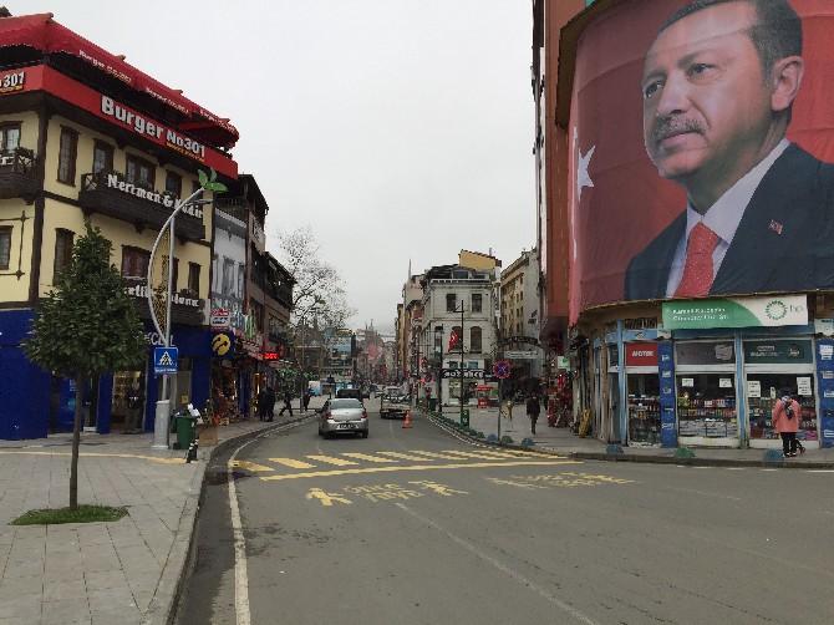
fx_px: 698
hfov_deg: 61.7
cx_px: 417
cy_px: 312
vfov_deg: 48.2
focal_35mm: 29
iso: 32
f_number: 2.2
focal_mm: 4.15
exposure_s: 1/501
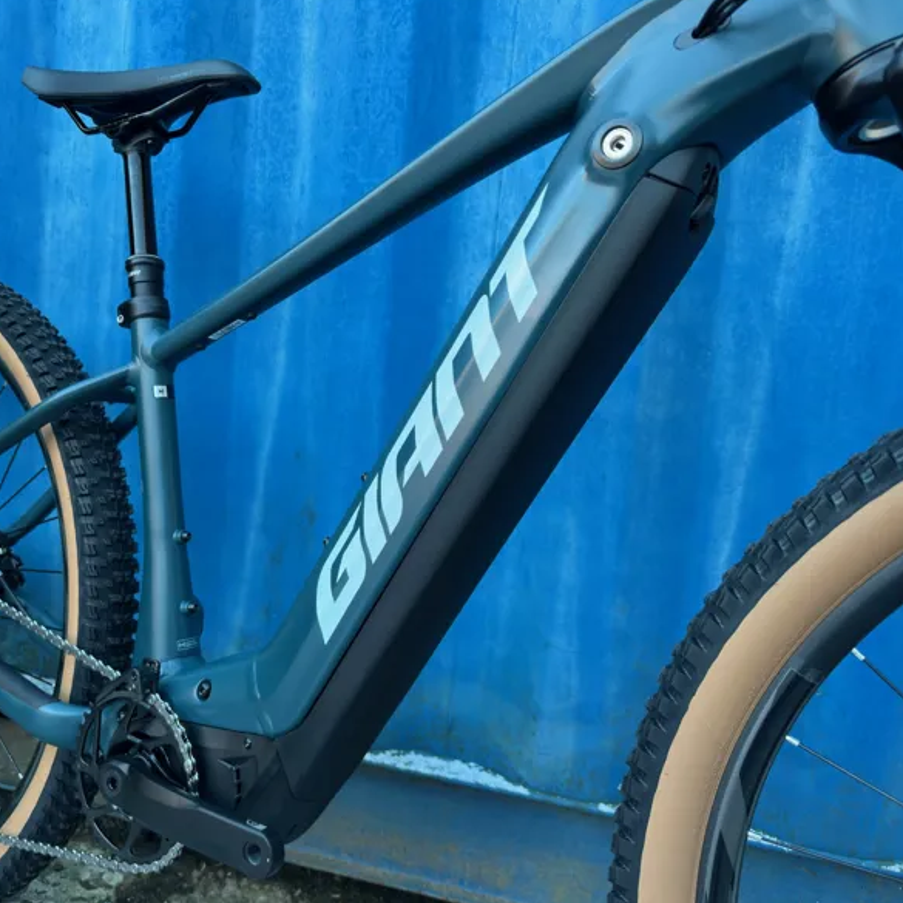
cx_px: 372
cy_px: 452
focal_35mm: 29
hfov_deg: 55.3
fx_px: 856
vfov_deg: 55.6
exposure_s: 1/50
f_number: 1.78
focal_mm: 6.86
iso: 160
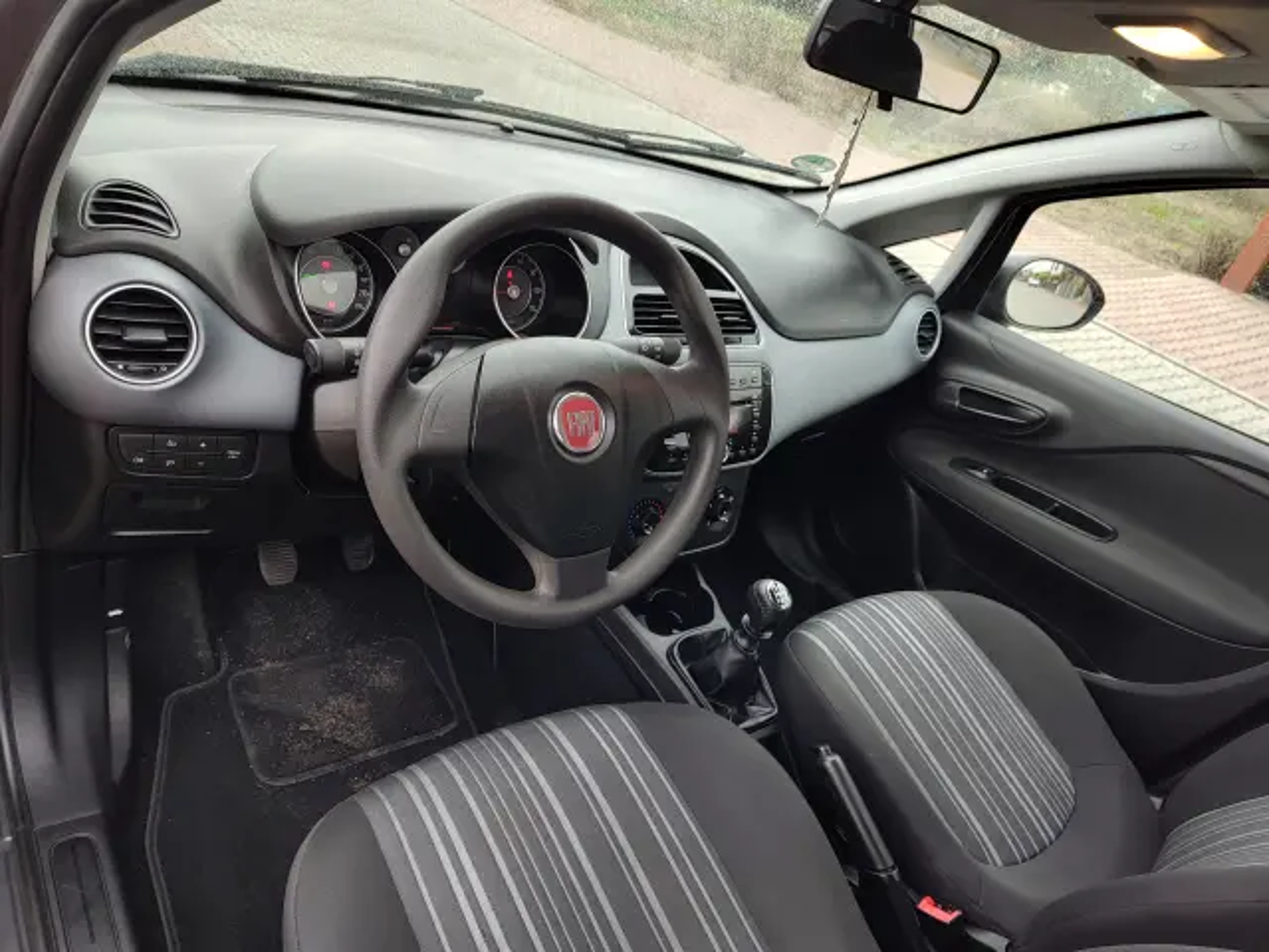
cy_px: 476
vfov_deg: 58.9
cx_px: 634
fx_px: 843
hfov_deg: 73.9
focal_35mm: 23
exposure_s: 1/50
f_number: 1.8
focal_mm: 5.56
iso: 171
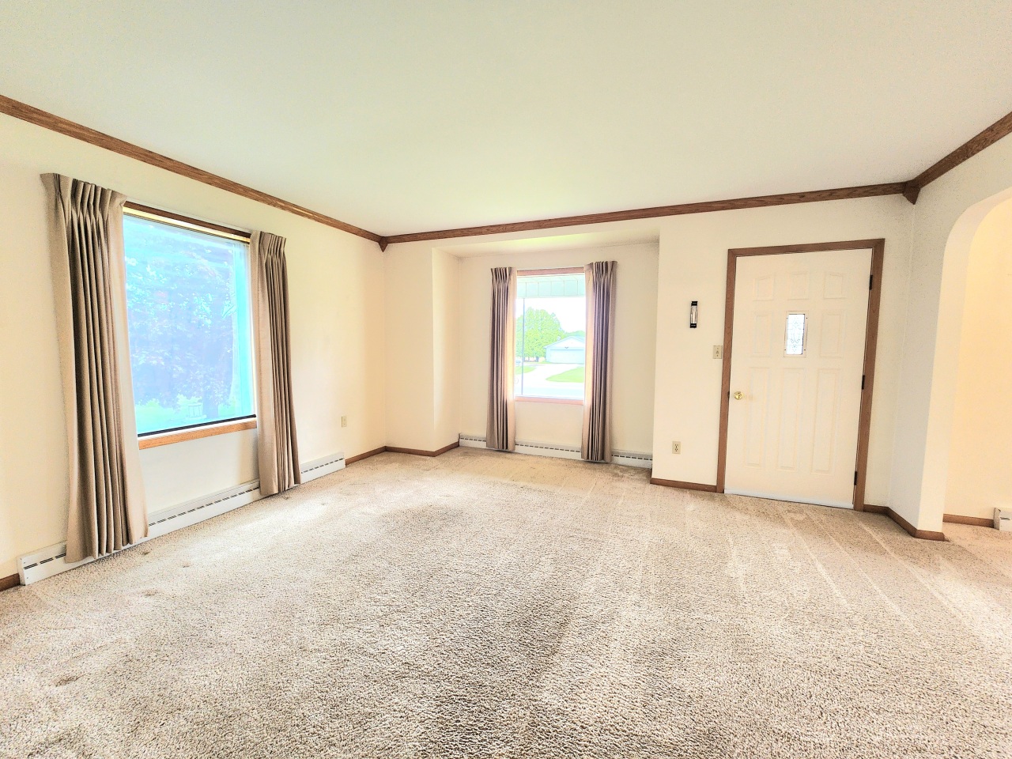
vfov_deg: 89.9
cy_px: 380
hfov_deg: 106.2
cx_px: 506
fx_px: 380
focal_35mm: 13
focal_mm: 2.2
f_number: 2.2
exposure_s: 1/60.2
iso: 160
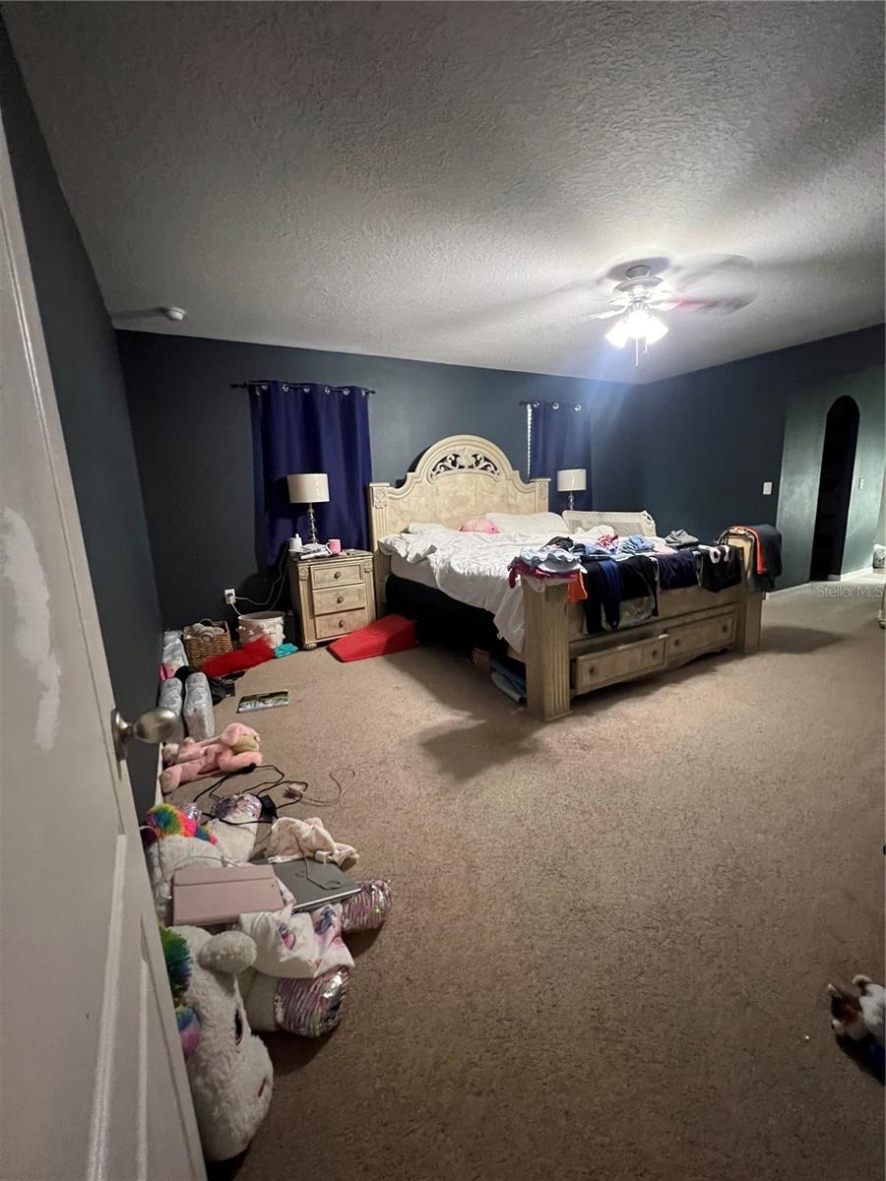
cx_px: 443
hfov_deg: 89.9
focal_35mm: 13
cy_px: 590
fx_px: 444
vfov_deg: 106.2
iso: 800
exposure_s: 1/40
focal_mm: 1.57
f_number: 1.8
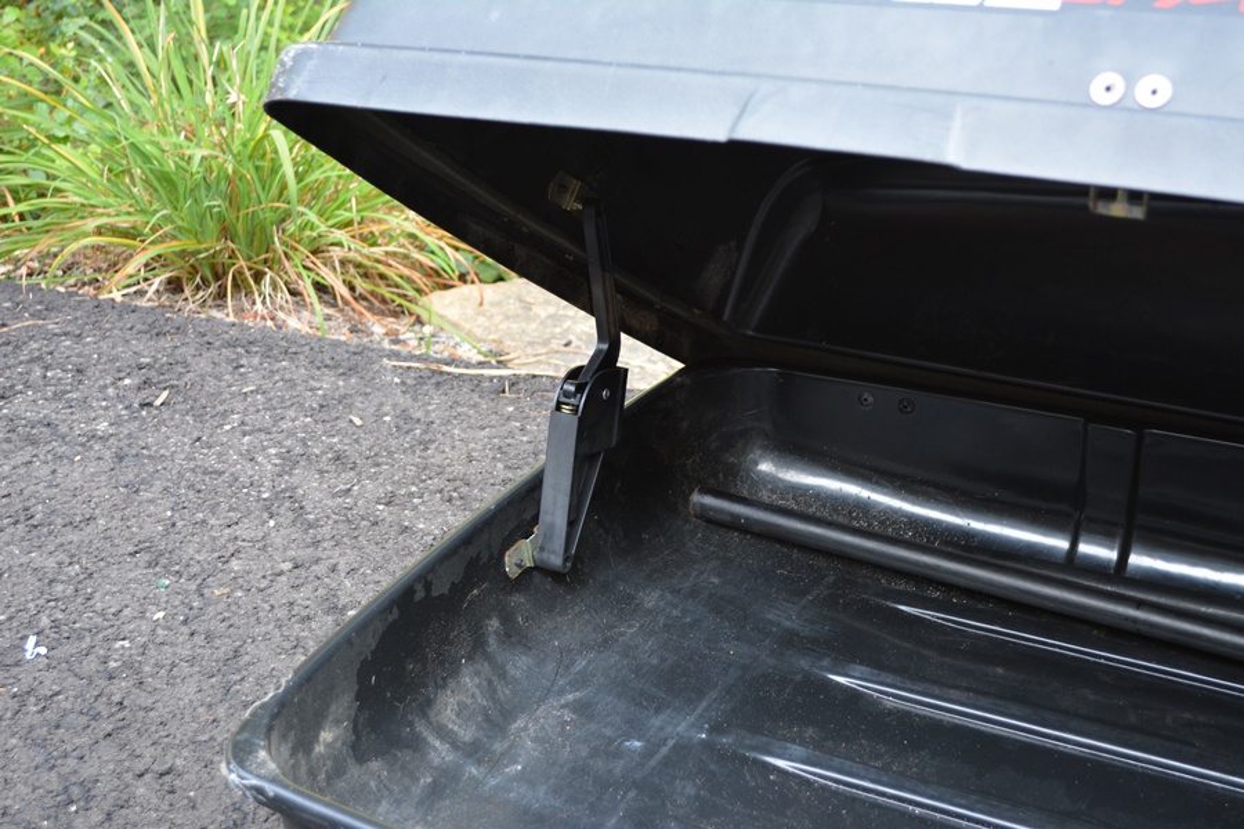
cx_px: 622
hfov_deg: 37.9
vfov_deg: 25.8
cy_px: 414
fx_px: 1814
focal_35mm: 52
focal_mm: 35
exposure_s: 1/60
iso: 500
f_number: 5
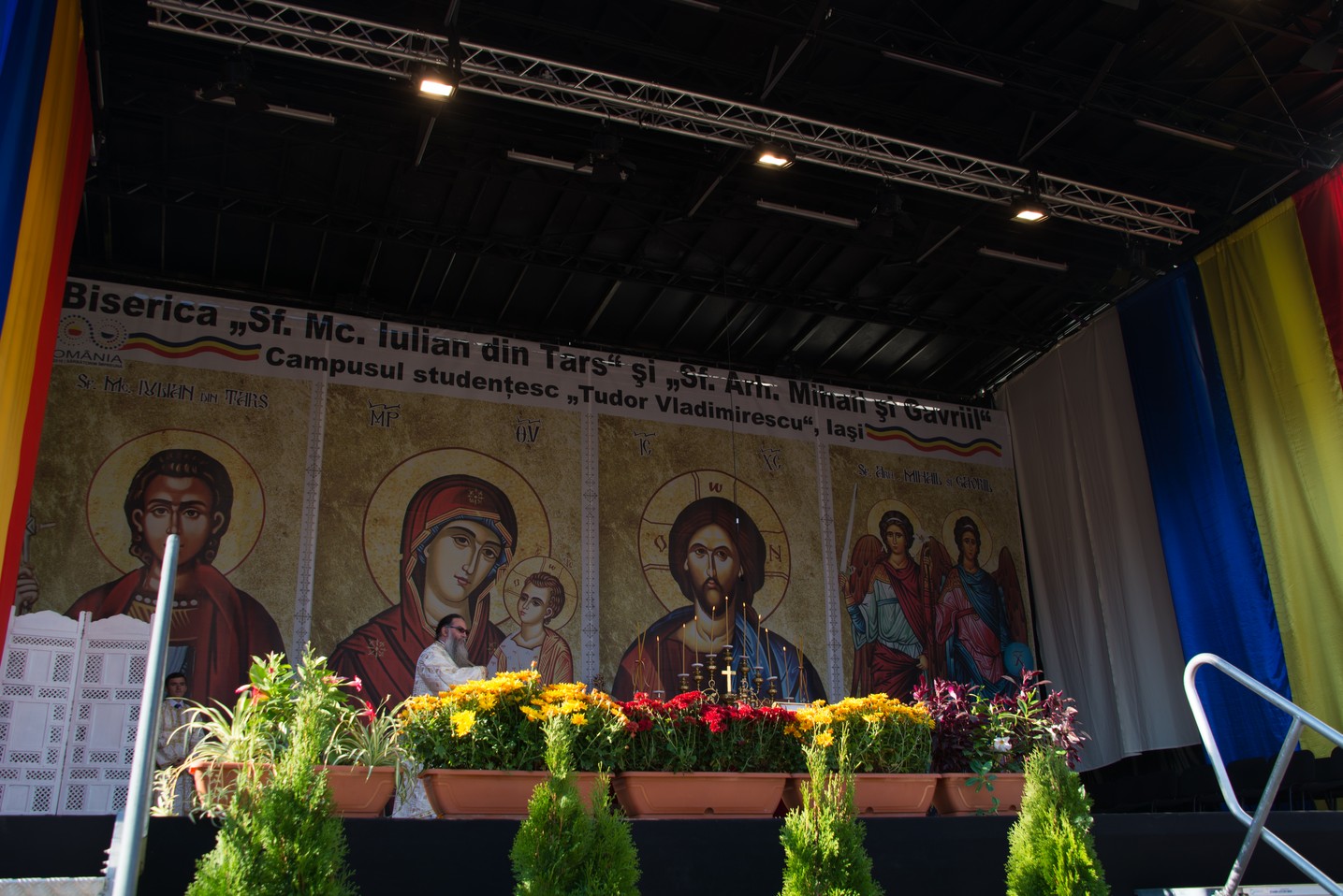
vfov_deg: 41.2
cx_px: 672
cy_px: 448
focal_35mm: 32
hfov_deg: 58.7
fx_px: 1194
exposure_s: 1/50
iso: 100
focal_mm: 32
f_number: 8
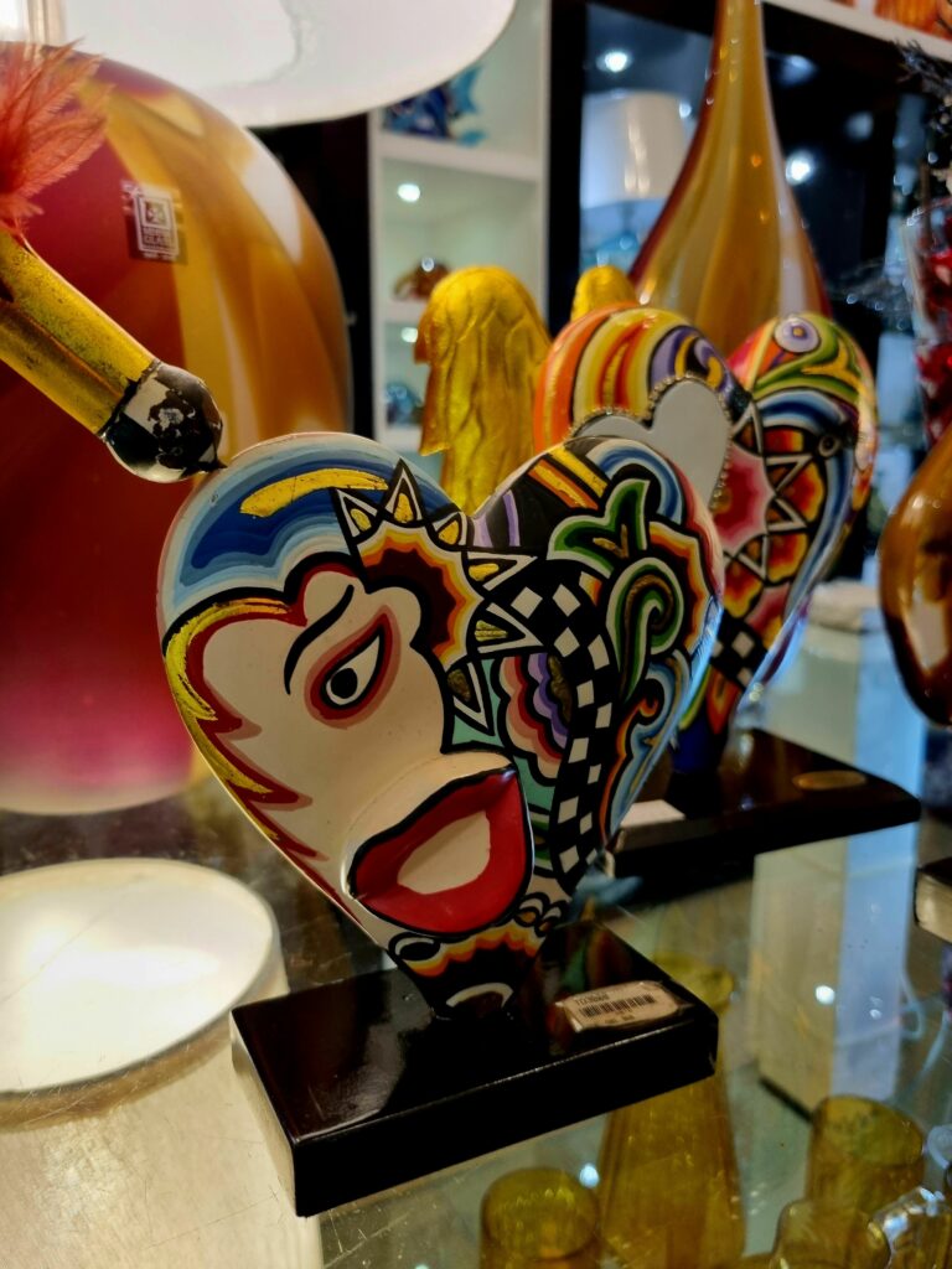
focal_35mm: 26
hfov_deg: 53.1
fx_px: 953
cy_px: 634
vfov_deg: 67.3
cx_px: 476
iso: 200
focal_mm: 5.4
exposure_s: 1/50
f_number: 1.8
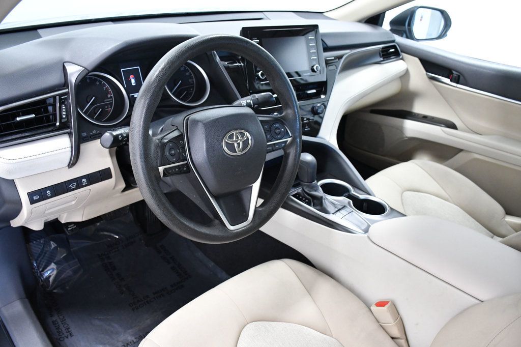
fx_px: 391
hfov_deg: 67.4
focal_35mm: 27
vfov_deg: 47.9
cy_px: 174
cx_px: 260
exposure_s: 1/100
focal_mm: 18
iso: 2500
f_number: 5
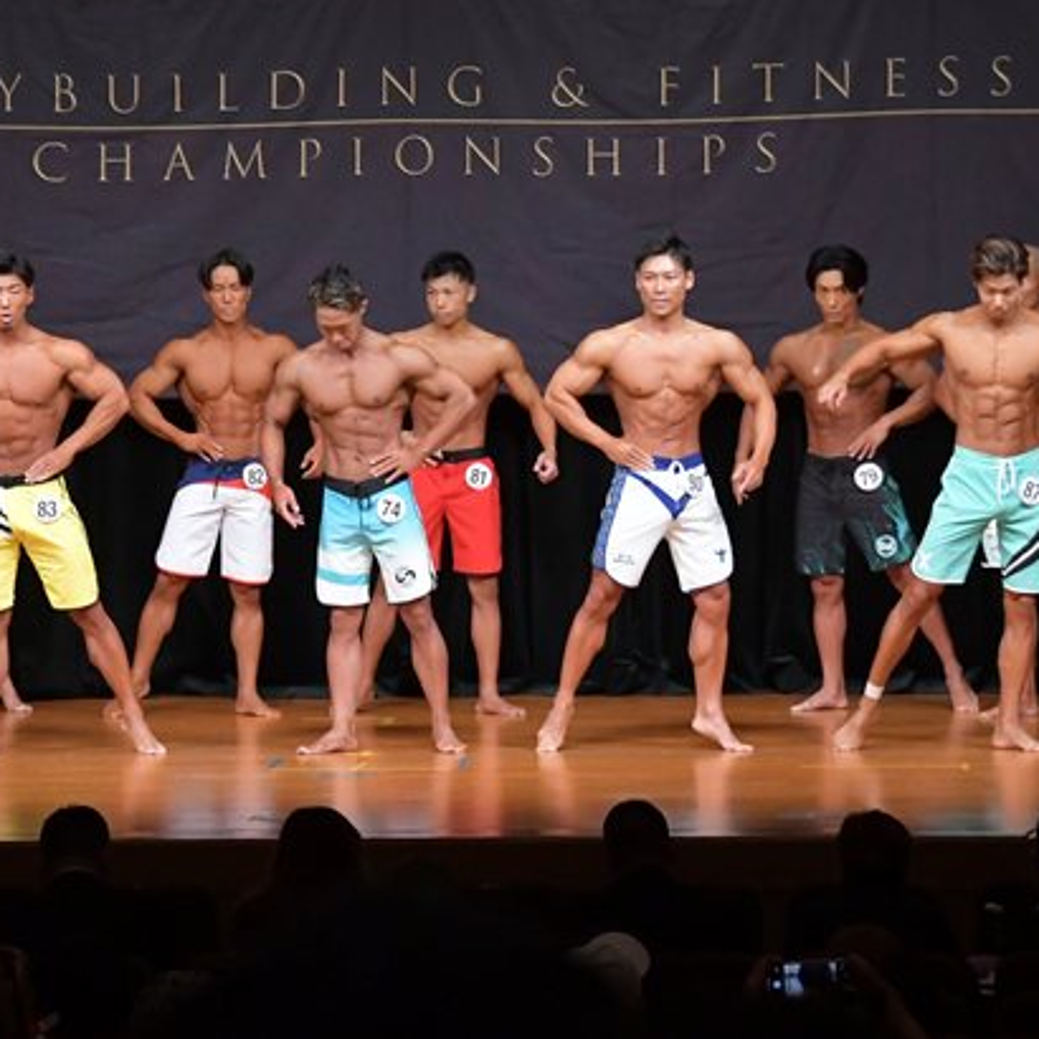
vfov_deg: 8.6
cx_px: 346
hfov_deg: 8.6
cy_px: 388
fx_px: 6927
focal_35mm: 204
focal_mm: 85
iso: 5000
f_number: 5.6
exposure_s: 1/400
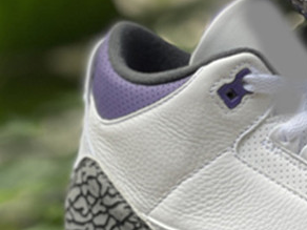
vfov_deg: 7.5
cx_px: 423
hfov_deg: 9.8
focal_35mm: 197
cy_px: 150
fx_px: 1747
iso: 40
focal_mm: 7.5
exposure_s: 1/121
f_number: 2.2
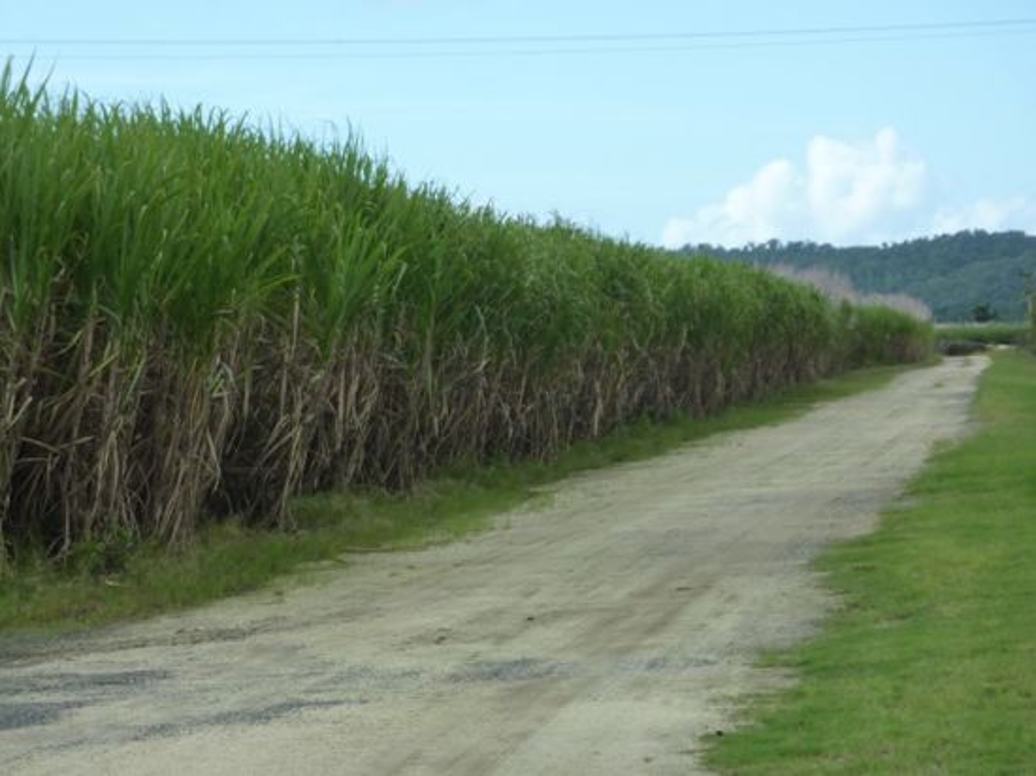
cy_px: 388
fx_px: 4098
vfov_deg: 10.8
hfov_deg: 14.4
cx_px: 518
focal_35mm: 137
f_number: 4.5
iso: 125
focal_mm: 22.5
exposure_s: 1/400
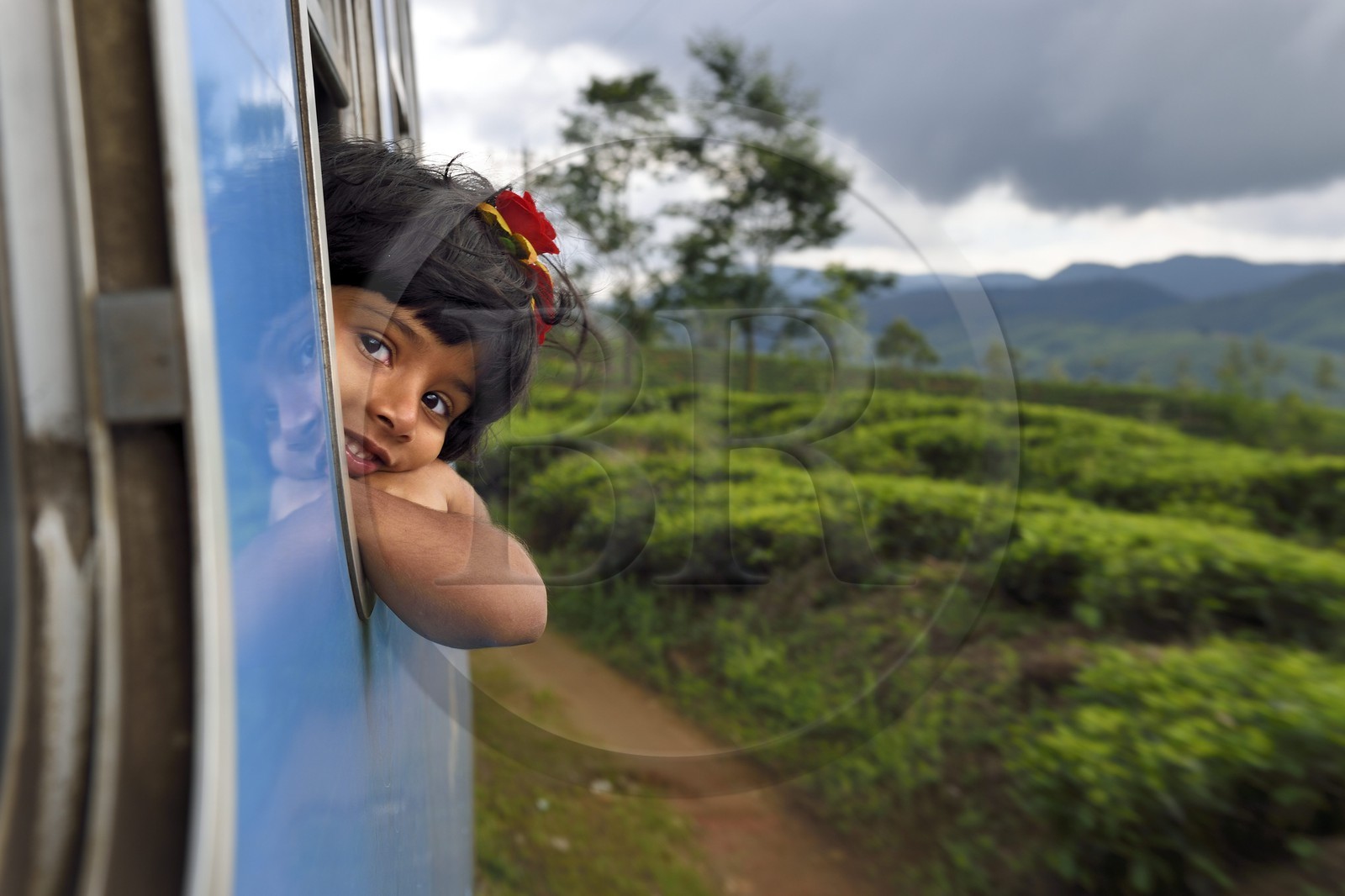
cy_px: 448
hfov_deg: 36.3
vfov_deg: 24.6
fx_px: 2054
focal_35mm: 55
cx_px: 672
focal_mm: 55
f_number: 9
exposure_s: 1/60
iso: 100
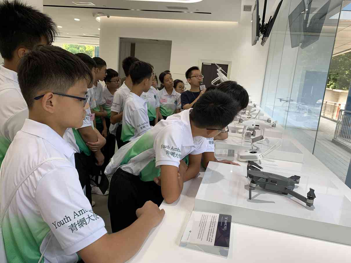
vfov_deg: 53.0
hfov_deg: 67.3
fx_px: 264
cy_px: 132
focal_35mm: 26
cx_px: 176
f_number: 1.8
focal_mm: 4.25
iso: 50
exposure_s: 1/100
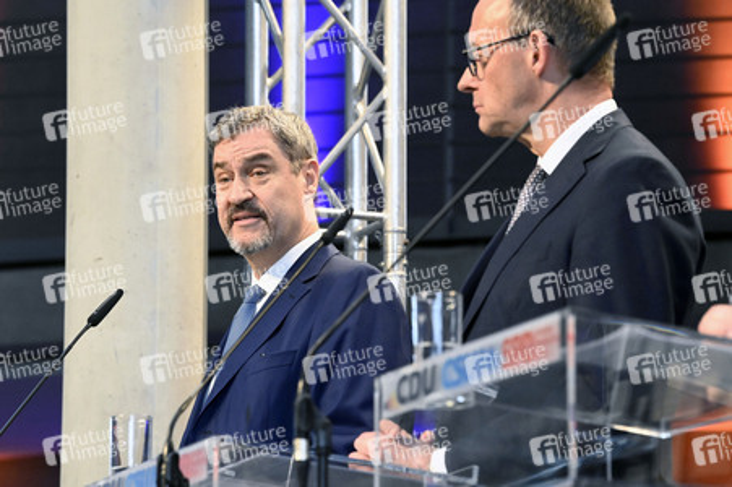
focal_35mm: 200
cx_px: 366
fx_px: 4064
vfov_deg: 6.9
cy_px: 244
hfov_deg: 10.3
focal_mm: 200
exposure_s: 1/640
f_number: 8
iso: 12800
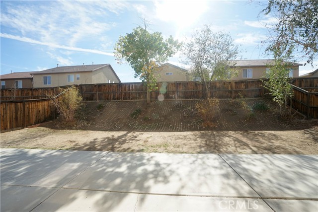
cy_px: 106
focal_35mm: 16
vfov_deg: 73.8
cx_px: 159
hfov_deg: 96.7
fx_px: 141
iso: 100
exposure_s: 1/100
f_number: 10
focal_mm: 16
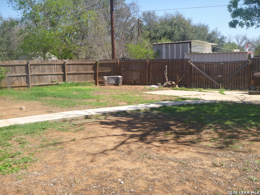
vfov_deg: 37.7
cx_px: 130
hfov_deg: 49.0
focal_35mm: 38
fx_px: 285
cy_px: 98
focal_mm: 6.8
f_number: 4.5
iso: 100
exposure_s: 1/250
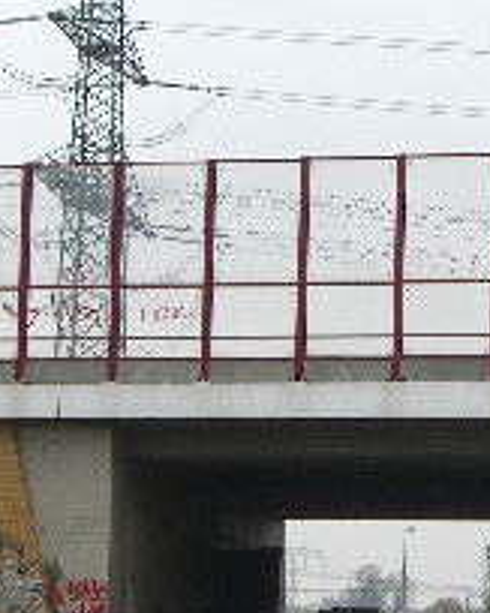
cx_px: 485
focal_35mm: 190
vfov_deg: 10.1
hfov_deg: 8.1
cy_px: 509
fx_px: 3447
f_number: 4
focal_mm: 14.2
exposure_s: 1/100
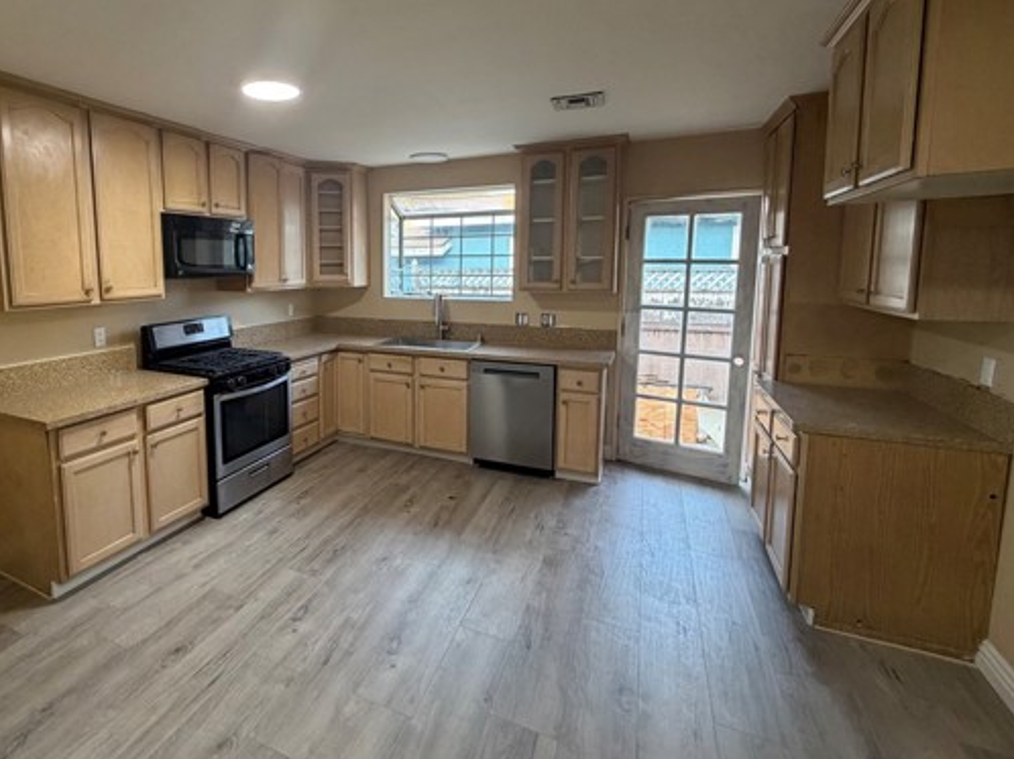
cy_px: 324
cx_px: 387
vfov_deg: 71.1
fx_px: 527
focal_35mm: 18
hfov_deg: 86.2
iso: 200
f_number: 2.2
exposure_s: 1/60
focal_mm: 2.22
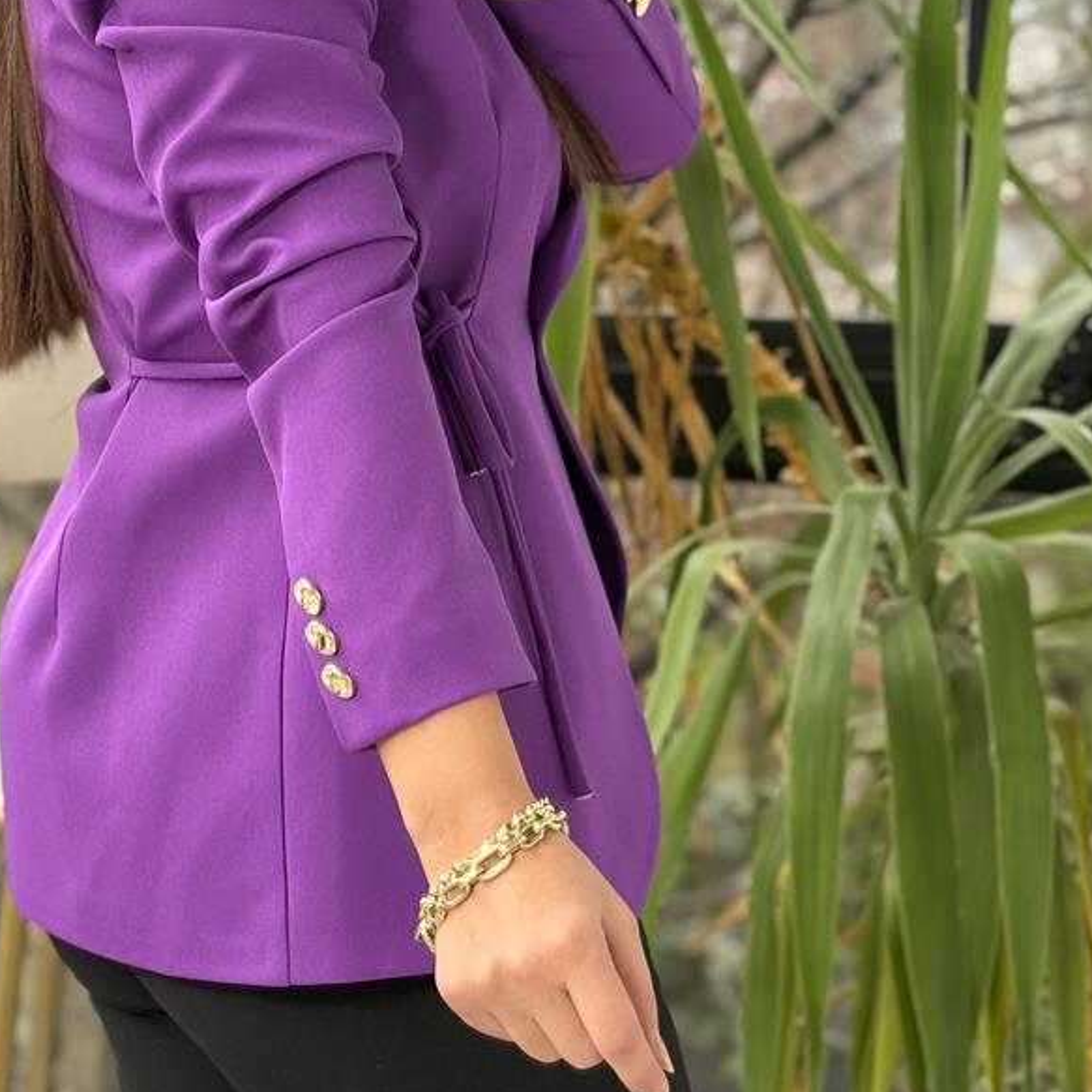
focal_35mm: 97
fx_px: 3462
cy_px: 340
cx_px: 339
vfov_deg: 17.9
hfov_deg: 17.9
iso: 80
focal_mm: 6.76
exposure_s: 1/337
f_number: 1.78
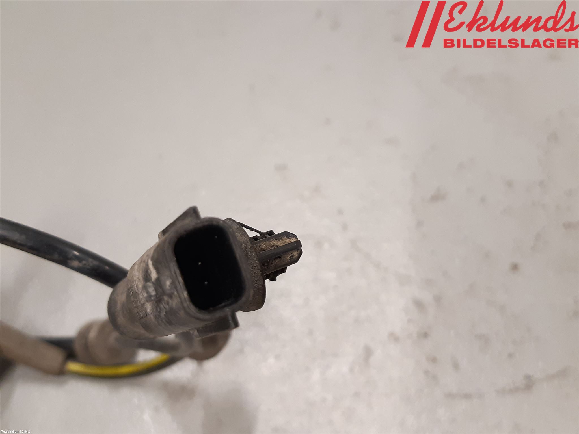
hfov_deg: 67.3
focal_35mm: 26
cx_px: 290
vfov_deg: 53.1
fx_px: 435
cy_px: 217
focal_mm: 3.93
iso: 160
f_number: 1.7
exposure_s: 1/50
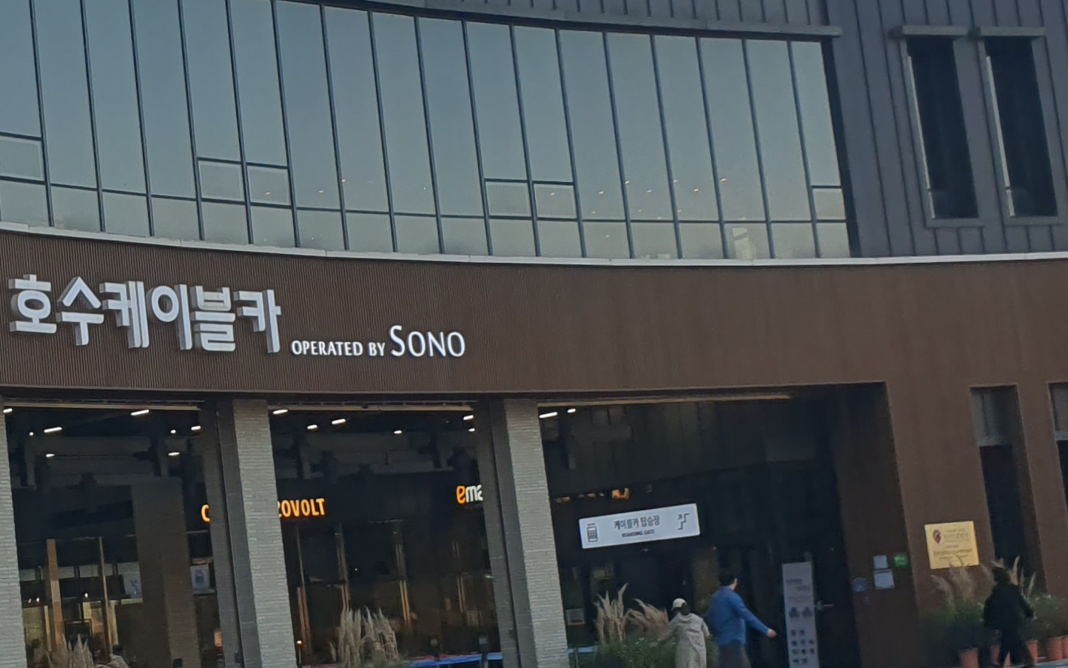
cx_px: -64
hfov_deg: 25.2
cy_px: 294
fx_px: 2241
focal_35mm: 77
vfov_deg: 16.9
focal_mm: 4.3
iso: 50
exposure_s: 1/638
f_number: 2.4
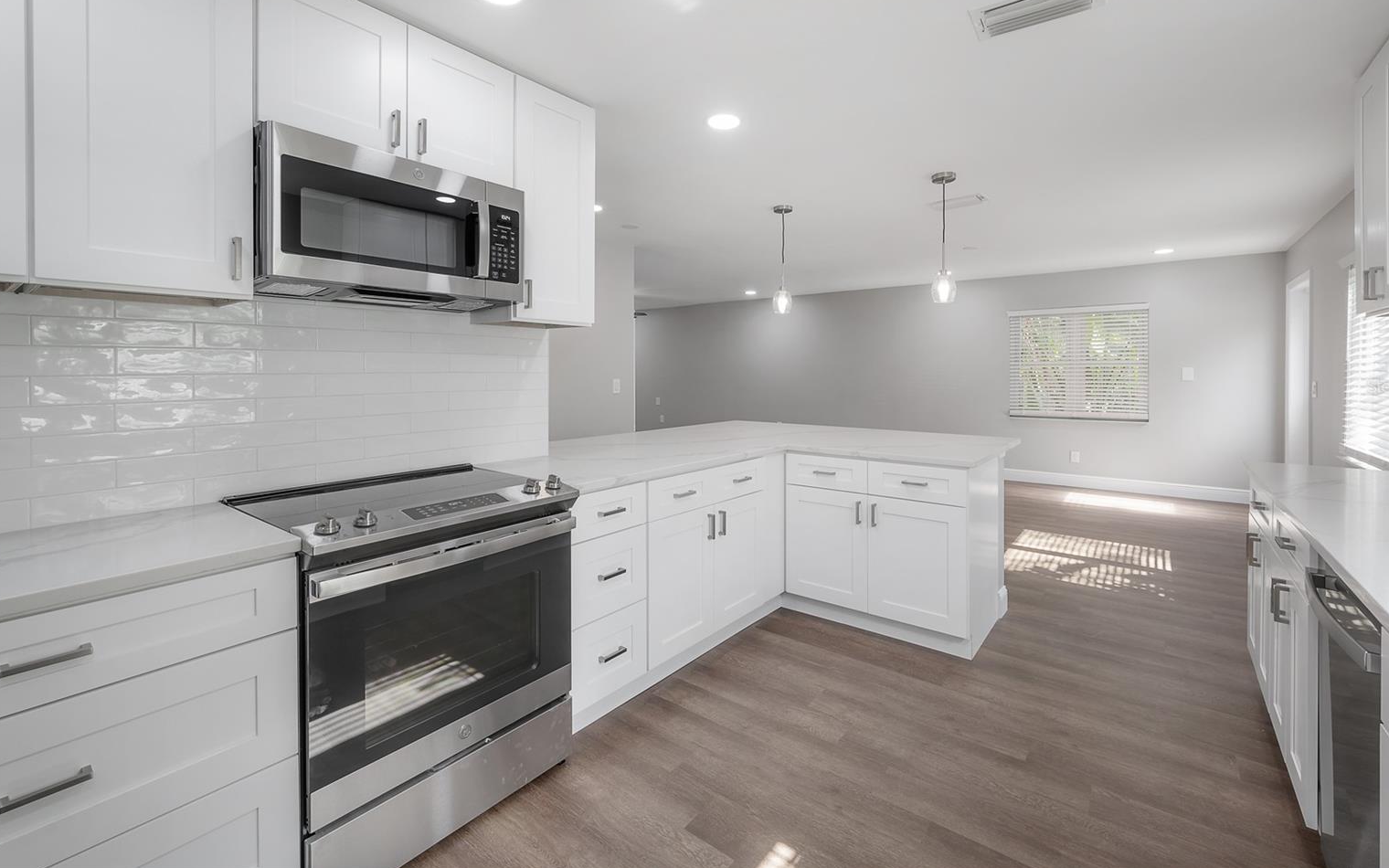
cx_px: 717
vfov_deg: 74.5
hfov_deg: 101.4
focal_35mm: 15
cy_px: 386
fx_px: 568
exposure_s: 1/40
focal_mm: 14
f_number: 10
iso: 320
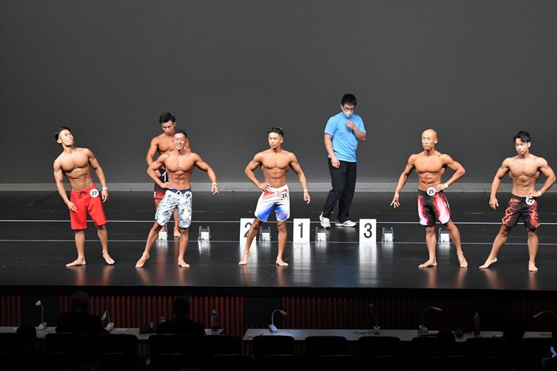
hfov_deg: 14.9
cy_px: 186
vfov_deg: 9.9
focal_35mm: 138
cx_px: 278
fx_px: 2134
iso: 4000
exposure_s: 1/400
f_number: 5.6
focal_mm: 92
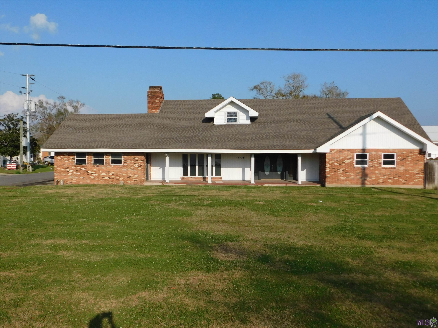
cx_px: 219
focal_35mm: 30
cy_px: 164
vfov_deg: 46.8
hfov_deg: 60.0
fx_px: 380
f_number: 6.4
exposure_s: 1/500
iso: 125
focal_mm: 5.3
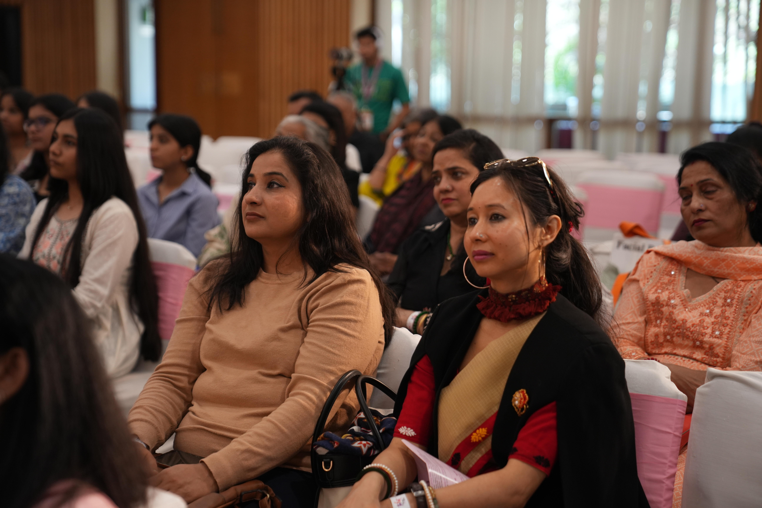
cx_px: 381
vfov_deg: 19.5
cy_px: 254
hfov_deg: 28.8
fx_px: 1482
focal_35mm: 70
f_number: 2.8
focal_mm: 70
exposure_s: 1/250
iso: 1000
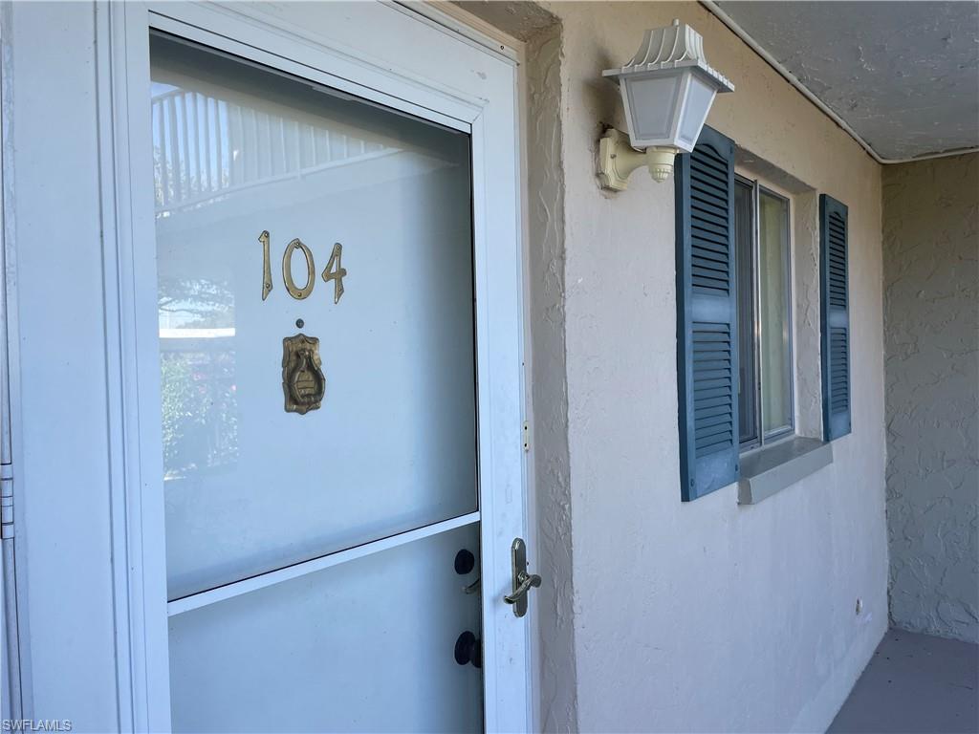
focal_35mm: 26
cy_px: 367
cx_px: 490
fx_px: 735
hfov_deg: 67.3
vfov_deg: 53.1
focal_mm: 4.2
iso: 32
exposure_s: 1/375
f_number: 1.6
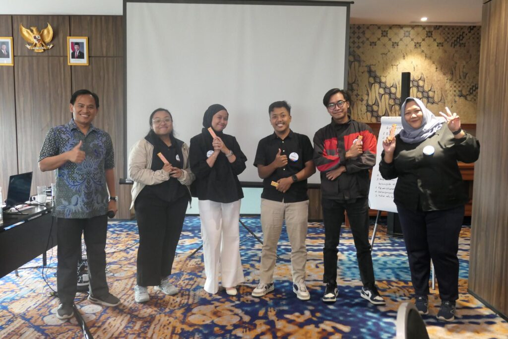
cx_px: 254
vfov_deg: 42.3
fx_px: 437
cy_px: 170
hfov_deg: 60.3
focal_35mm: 31
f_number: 2.8
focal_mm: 11.5
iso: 1600
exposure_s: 1/80
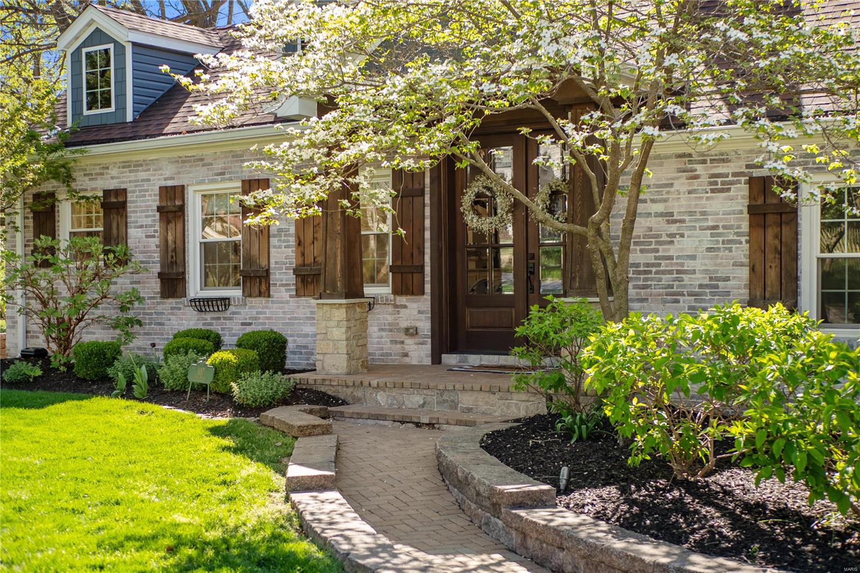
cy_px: 286
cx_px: 430
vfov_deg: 27.0
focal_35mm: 50
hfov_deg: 39.6
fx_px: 1194
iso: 100
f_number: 2
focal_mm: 25
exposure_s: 1/1000
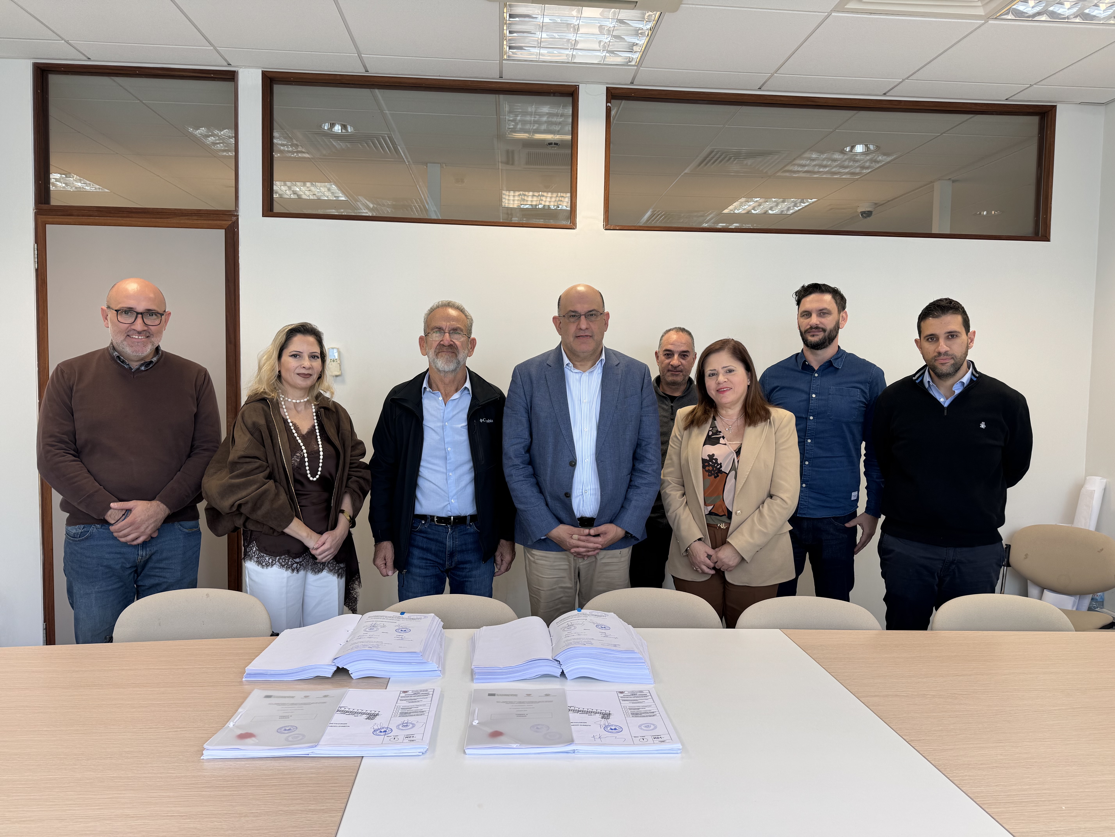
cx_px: 558
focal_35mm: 24
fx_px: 773
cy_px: 418
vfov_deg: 56.8
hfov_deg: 71.6
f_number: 1.78
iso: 64
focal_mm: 6.76
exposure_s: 1/121
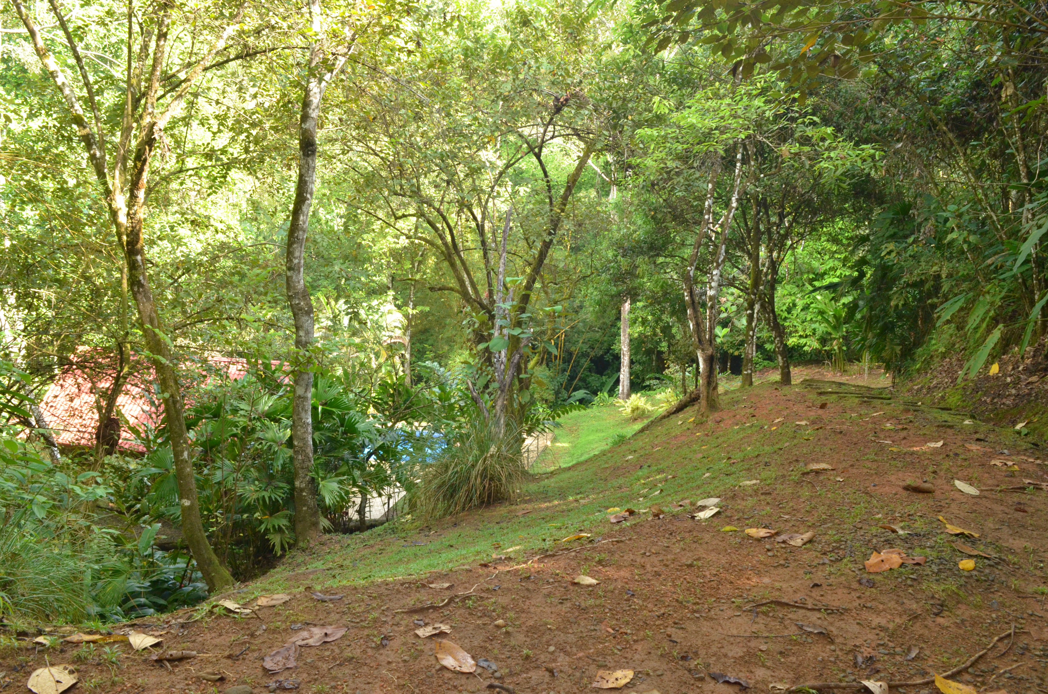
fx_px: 784
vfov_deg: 47.7
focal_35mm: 27
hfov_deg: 67.5
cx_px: 524
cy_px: 347
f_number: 9
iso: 1600
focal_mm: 18
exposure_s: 1/100
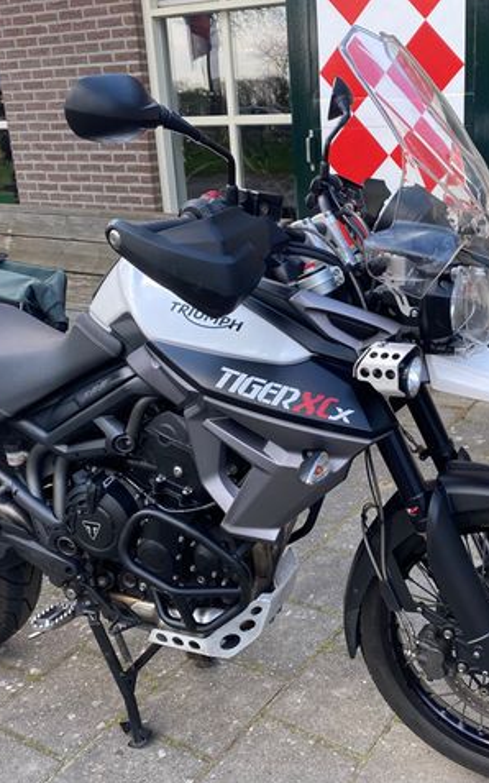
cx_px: 368
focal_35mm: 37
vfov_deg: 52.8
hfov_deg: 33.7
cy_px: 392
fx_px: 789
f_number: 1.8
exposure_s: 1/204
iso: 32
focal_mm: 4.25
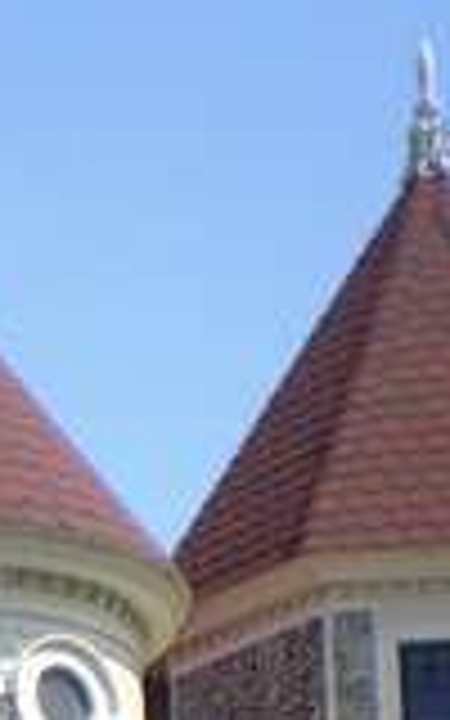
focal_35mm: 191
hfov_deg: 6.5
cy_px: 1192
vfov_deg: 10.5
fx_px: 3748
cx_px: -626
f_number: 4.6
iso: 50
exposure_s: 1/320
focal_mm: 6.3
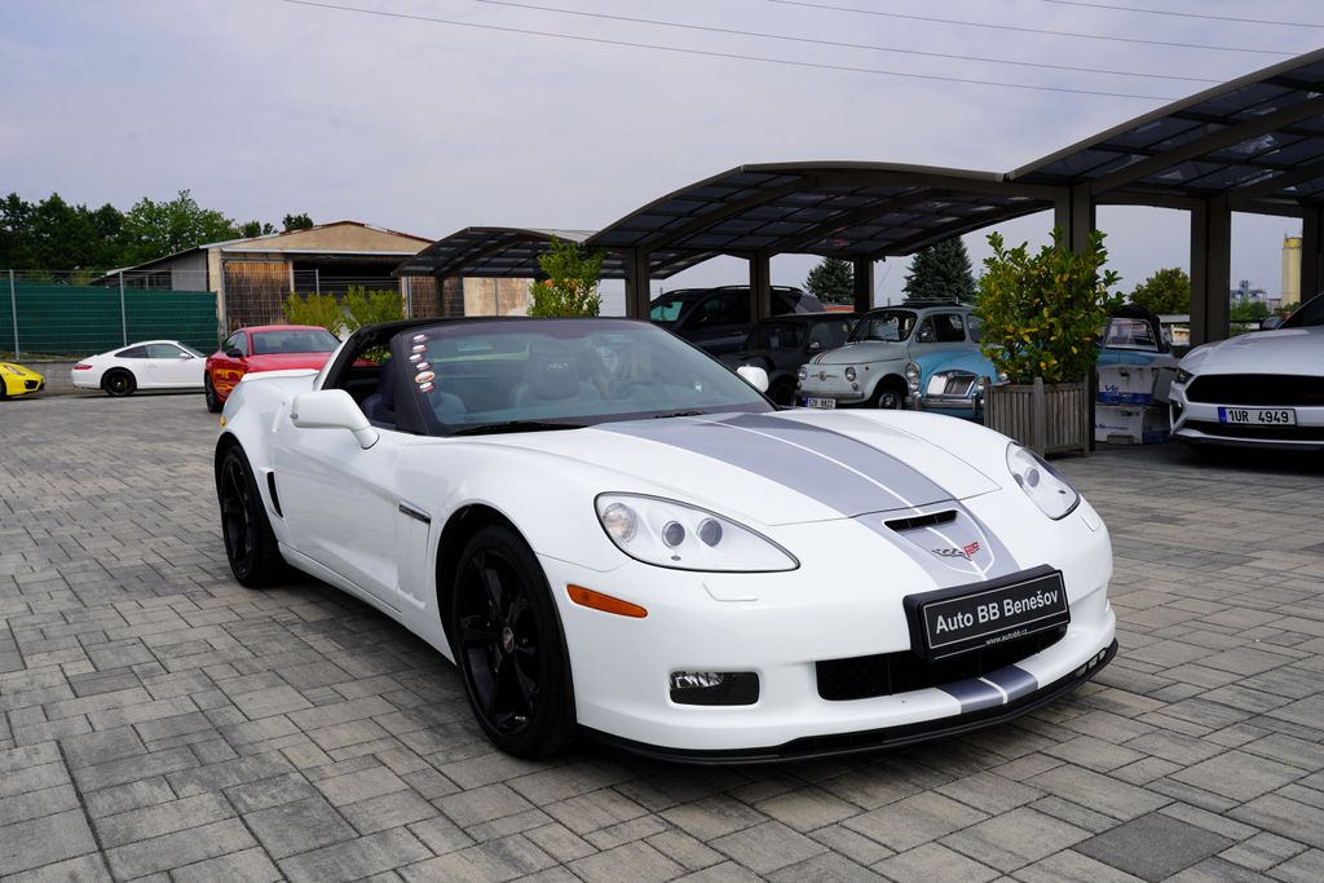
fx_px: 1140
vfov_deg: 42.3
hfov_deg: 60.3
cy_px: 442
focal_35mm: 31
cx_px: 662
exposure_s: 1/200
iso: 100
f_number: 10
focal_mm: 31
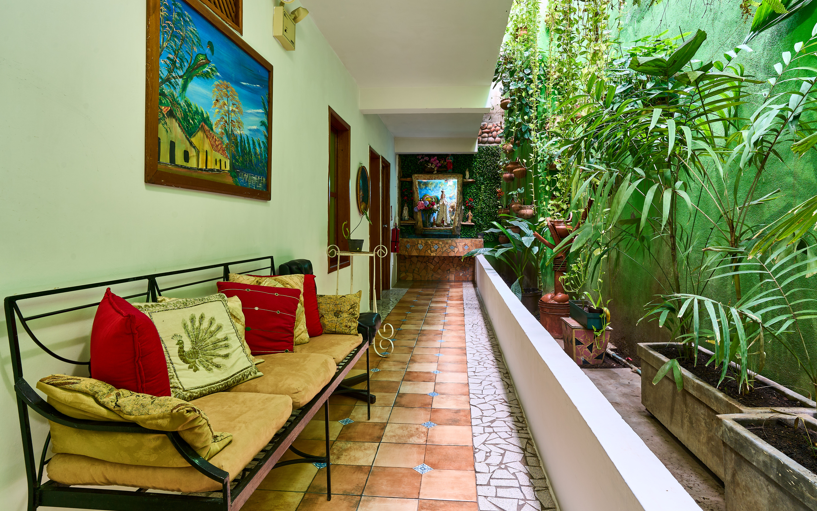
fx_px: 468
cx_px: 412
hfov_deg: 82.3
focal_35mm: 21
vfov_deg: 57.2
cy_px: 236
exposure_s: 6
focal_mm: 20
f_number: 11
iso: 100
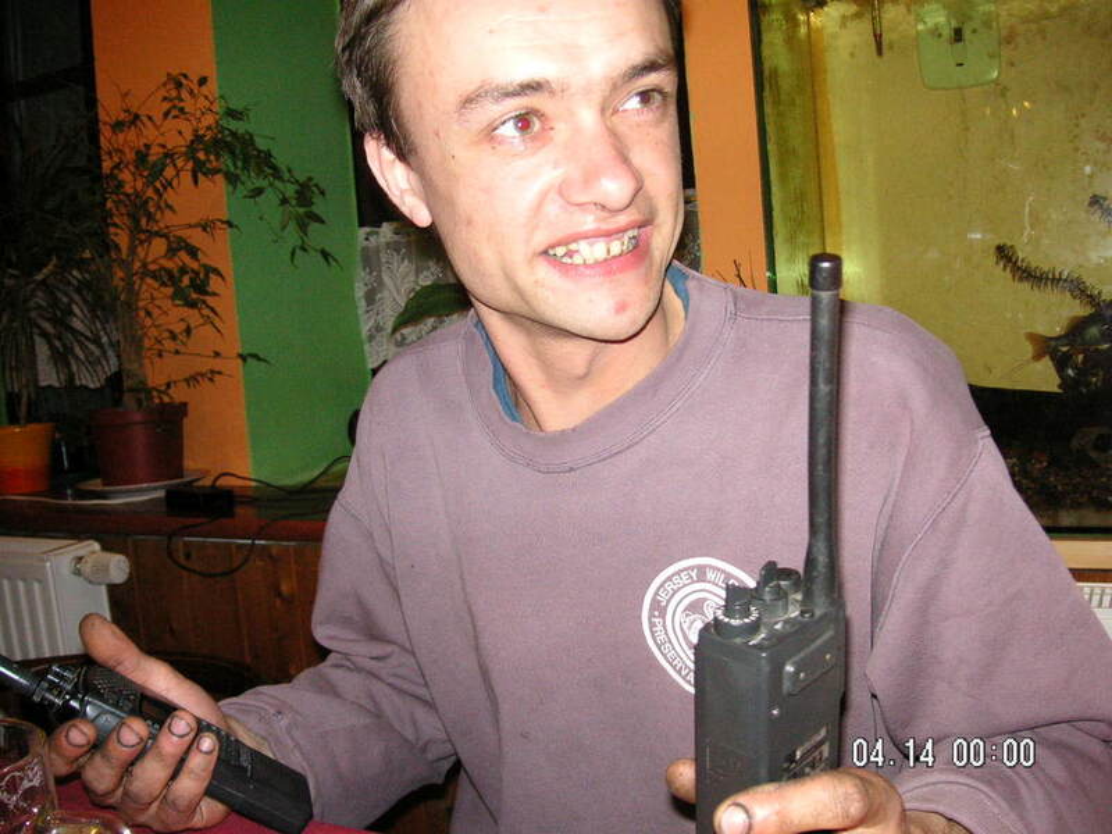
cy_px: 417
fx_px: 1189
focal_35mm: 37
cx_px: 556
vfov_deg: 38.7
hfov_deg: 50.1
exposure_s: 1/45
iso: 160
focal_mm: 6.1
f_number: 2.8
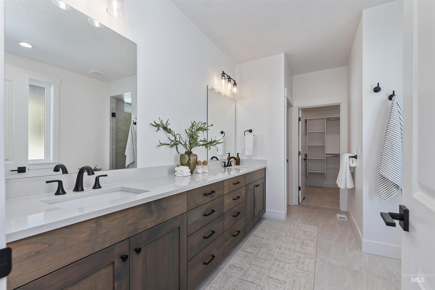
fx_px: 181
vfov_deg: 77.4
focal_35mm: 15
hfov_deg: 100.4
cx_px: 218
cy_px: 145
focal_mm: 15
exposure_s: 1/160
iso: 320
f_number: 6.3
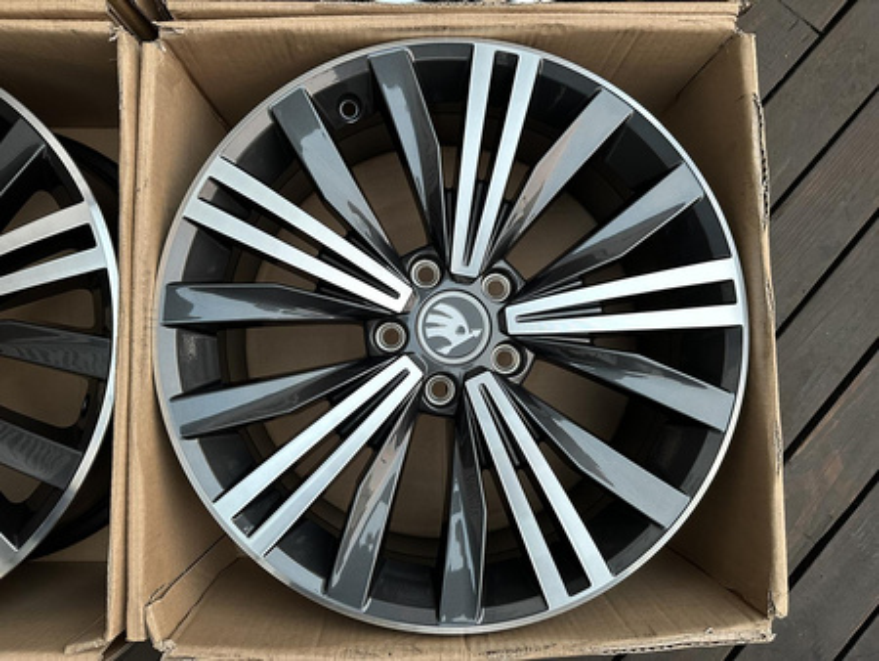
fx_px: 610
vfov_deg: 56.9
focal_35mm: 24
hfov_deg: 71.6
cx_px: 440
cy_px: 330
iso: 400
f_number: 1.78
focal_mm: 6.86
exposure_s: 1/60
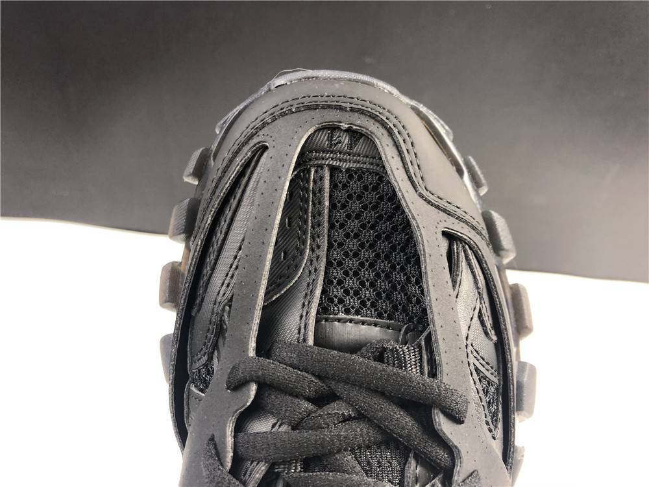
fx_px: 525
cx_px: 324
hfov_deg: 63.4
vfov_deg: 49.7
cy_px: 244
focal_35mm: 28
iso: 40
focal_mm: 4
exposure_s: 1/17
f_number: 1.8
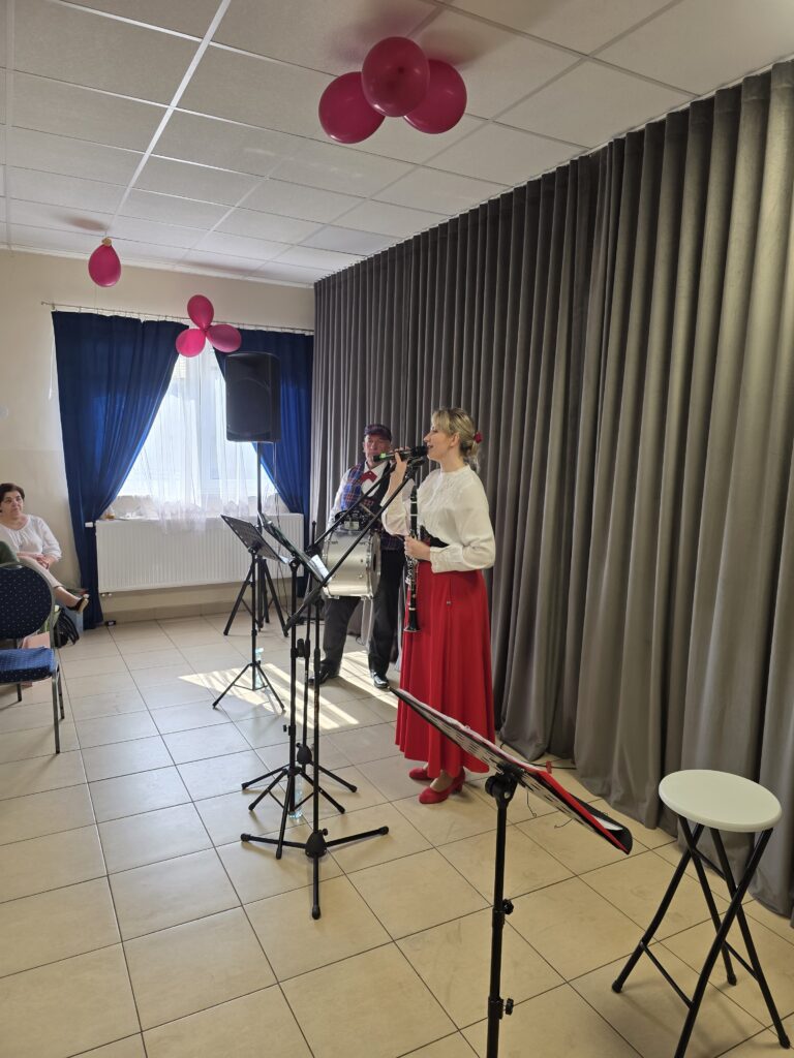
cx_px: 397
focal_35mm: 23
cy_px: 529
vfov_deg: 73.9
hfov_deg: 58.9
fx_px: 703
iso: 125
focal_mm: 6.3
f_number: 1.7
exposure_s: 1/180
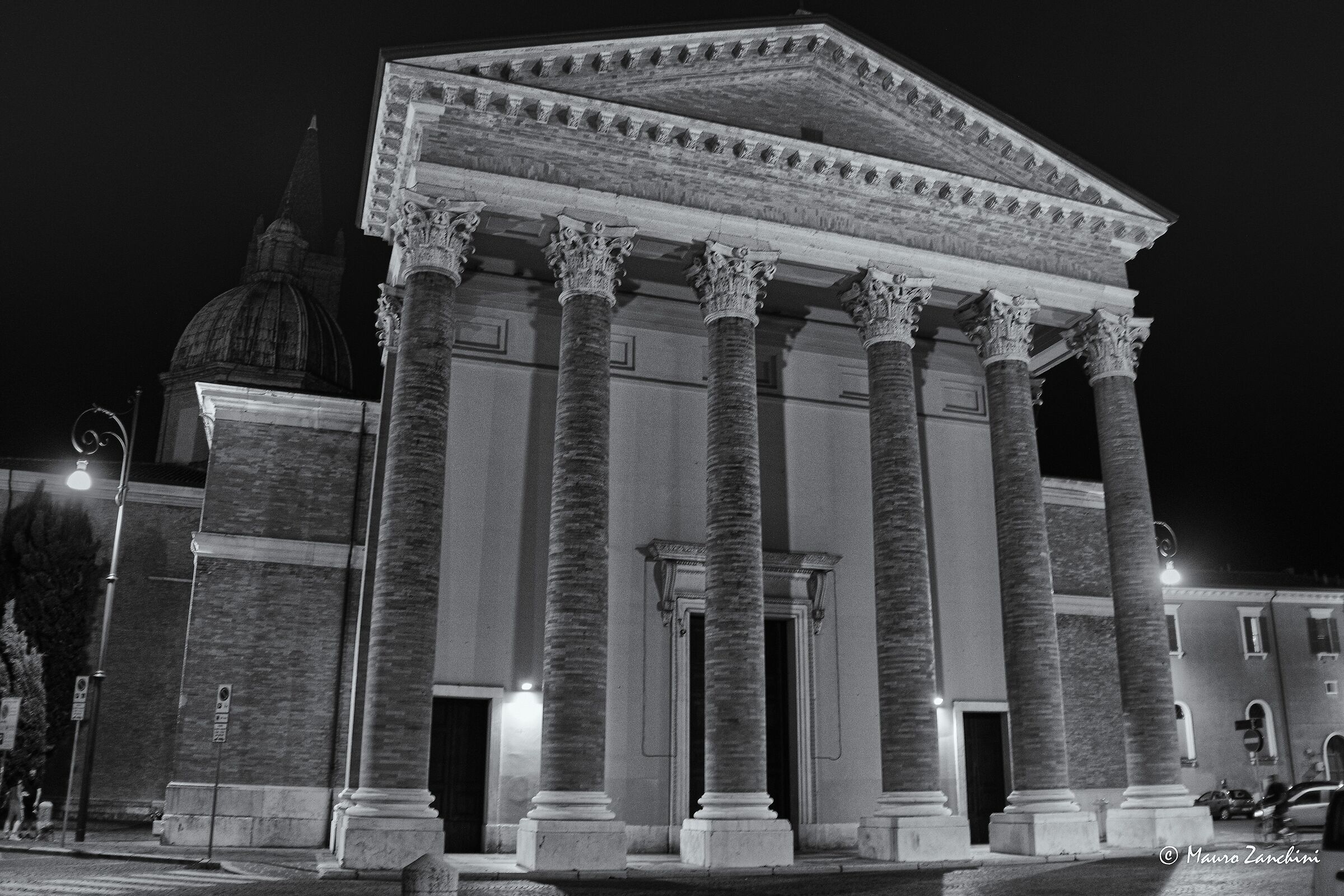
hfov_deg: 67.4
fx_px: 1008
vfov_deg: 47.9
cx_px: 672
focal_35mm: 27
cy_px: 448
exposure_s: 1/13
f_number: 2
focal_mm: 18
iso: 800
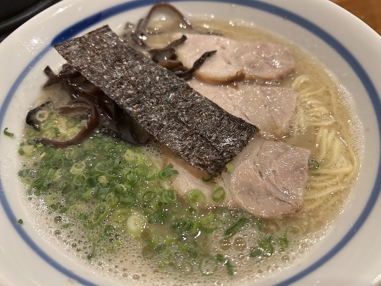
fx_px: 286
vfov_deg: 53.1
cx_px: 190
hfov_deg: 67.3
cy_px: 143
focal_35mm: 26
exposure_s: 1/60
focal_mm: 5.7
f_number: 1.5
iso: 400
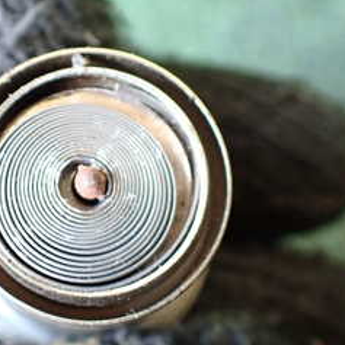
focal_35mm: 67
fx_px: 755
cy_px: 185
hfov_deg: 25.4
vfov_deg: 25.7
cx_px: 77
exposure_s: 1/30
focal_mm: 5.4
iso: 800
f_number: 2.3
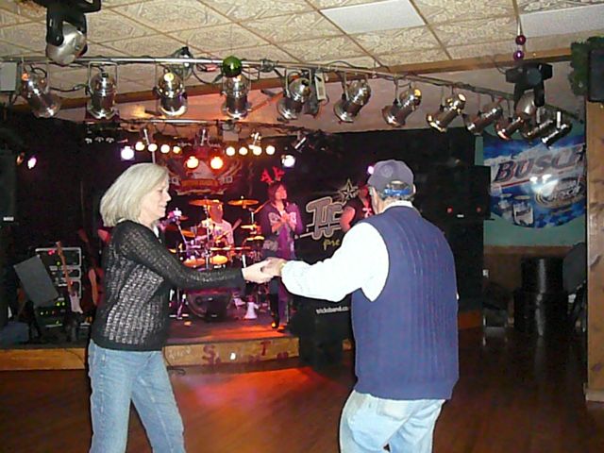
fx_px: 611
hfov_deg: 52.6
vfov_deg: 40.7
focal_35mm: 35
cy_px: 226
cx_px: 302
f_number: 2.8
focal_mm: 5.2
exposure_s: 1/30
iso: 1600
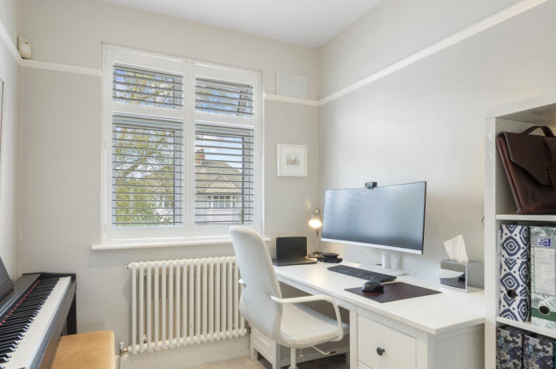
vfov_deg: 59.2
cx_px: 252
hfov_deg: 81.1
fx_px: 324
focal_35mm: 21
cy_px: 209
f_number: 16
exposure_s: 1/1.25
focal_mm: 14
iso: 200
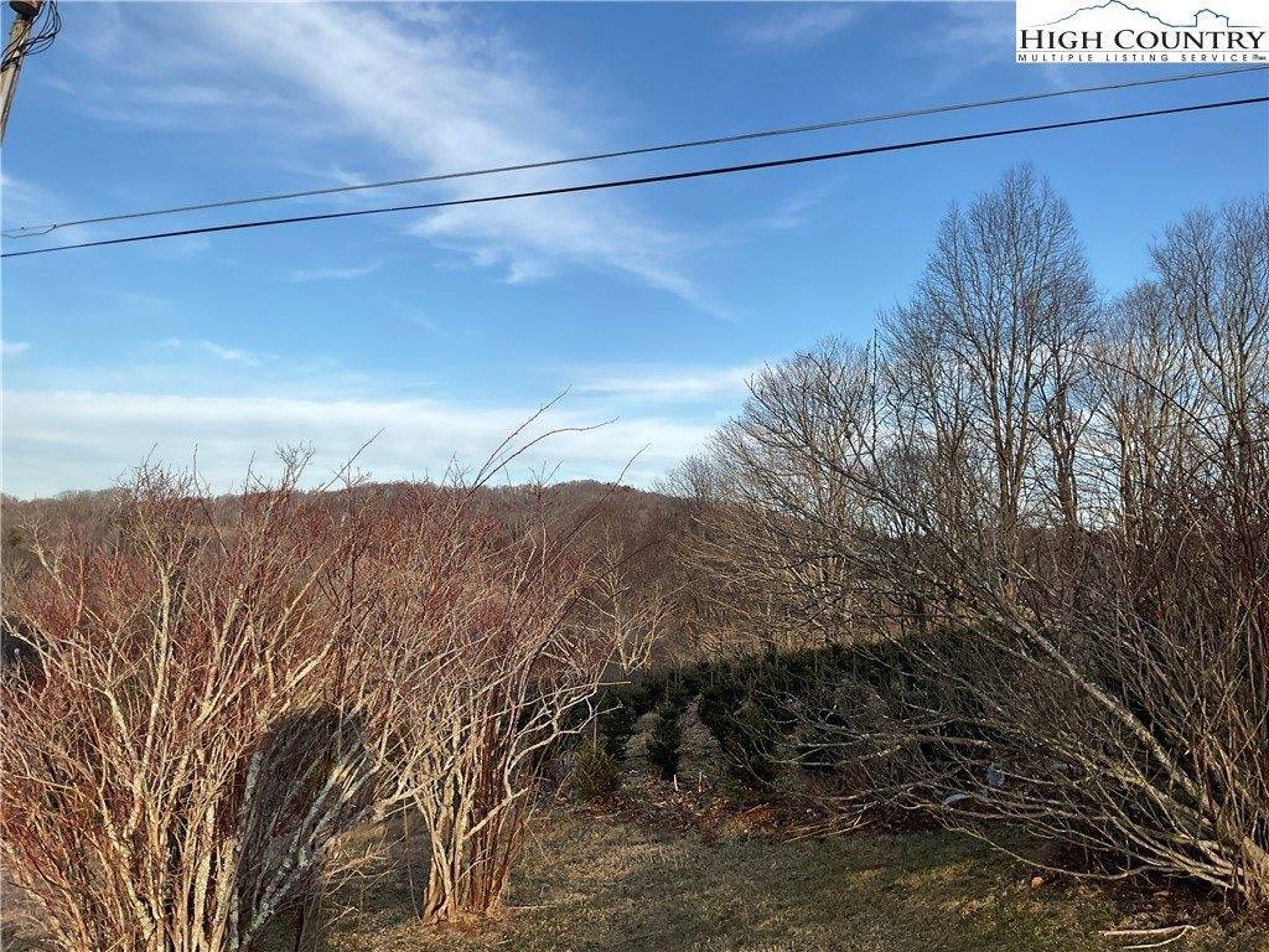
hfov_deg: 61.7
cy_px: 476
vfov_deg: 48.2
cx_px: 634
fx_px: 1063
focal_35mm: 29
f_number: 1.8
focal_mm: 3
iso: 16
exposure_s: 1/944
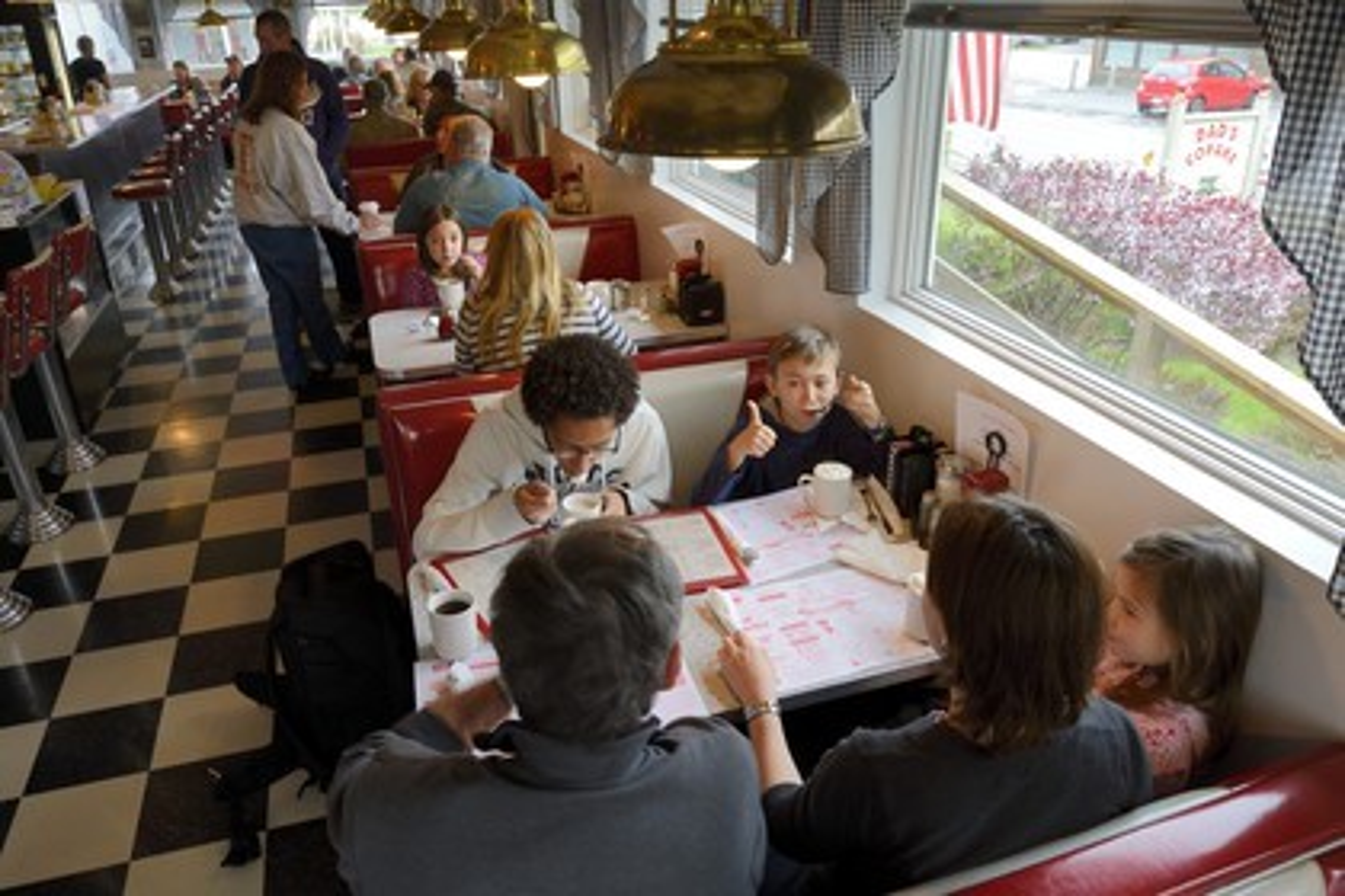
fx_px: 897
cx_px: 672
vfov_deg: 53.1
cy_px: 448
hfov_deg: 73.7
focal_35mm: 24
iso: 800
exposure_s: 1/40
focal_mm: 24
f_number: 8
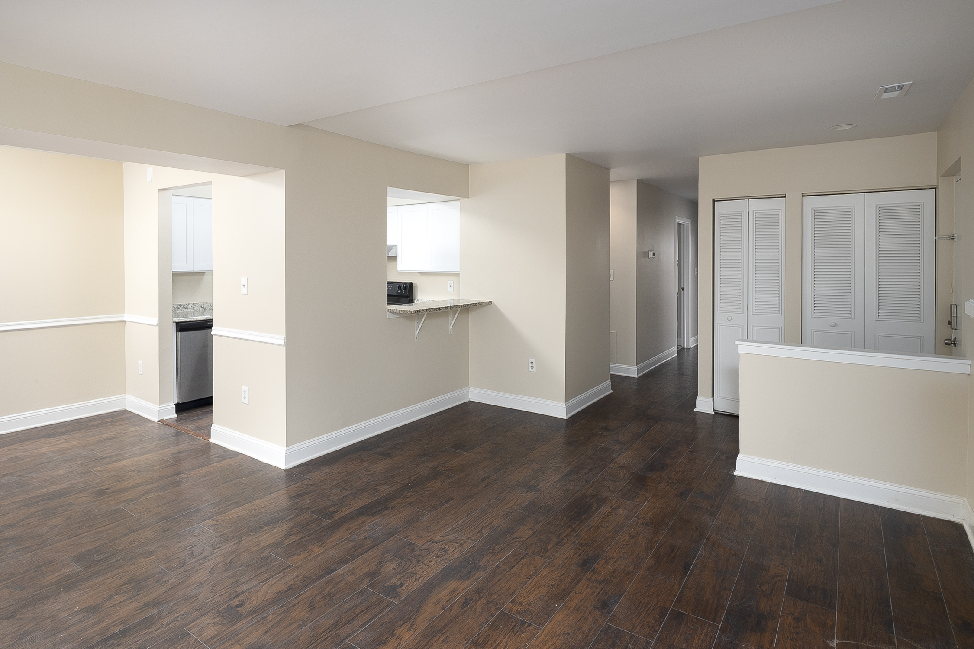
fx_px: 514
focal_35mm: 19
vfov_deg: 64.6
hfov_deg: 86.9
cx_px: 487
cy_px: 324
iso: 320
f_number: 14
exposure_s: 1/30
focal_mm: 19
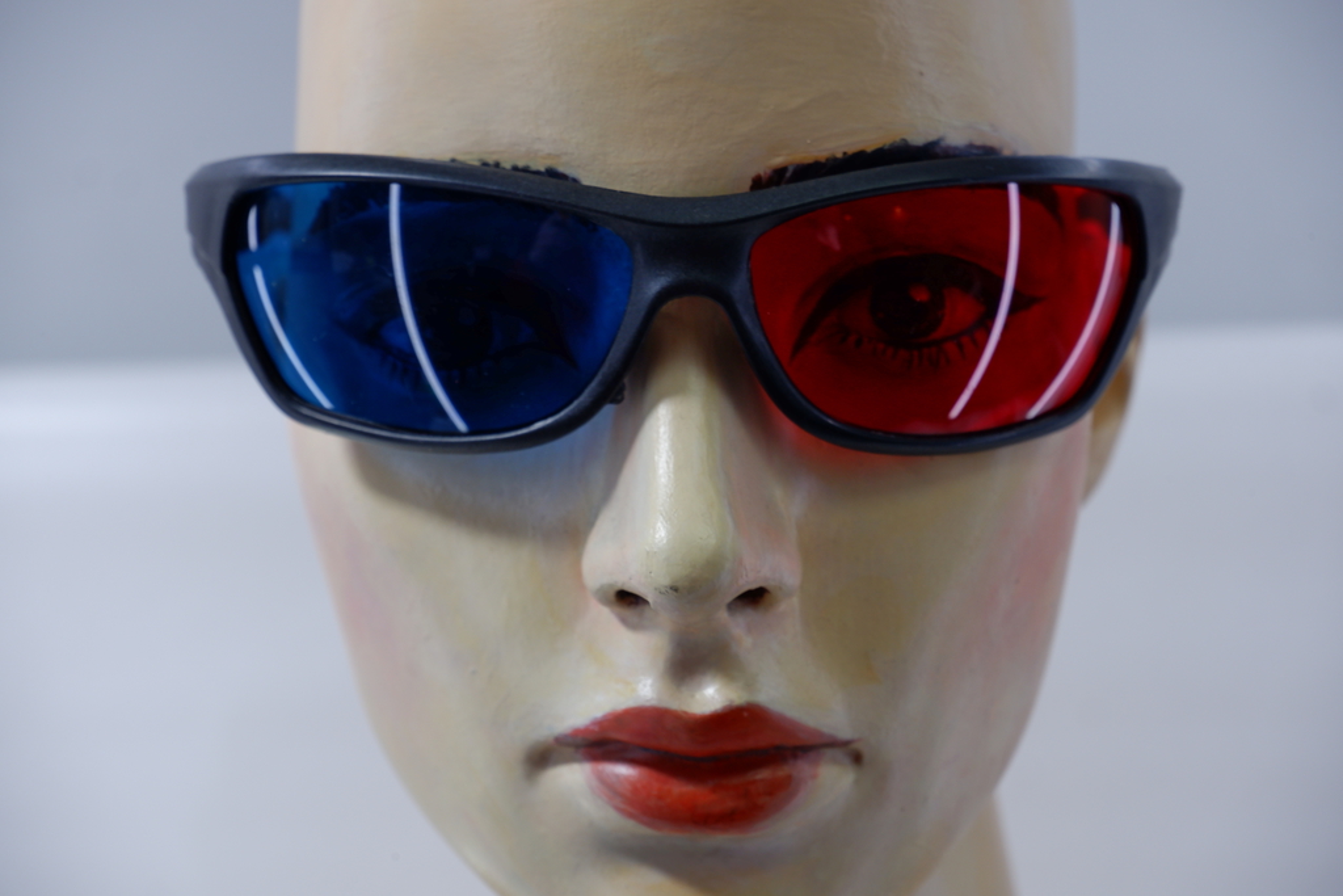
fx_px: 2537
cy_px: 448
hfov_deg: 29.7
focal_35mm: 68
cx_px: 672
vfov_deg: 20.0
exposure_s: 1/40
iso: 200
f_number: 7.1
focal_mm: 45
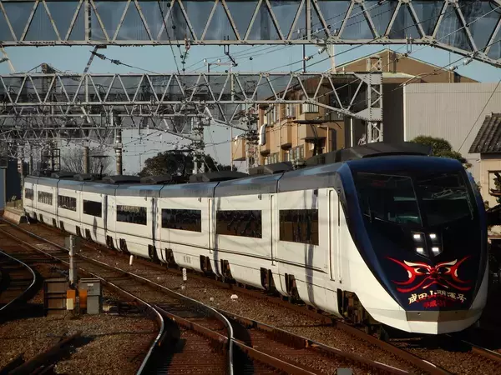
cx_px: 250
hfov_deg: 11.3
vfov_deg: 8.5
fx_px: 2533
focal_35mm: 175
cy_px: 188
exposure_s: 1/400
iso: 80
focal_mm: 31.4
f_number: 6.4
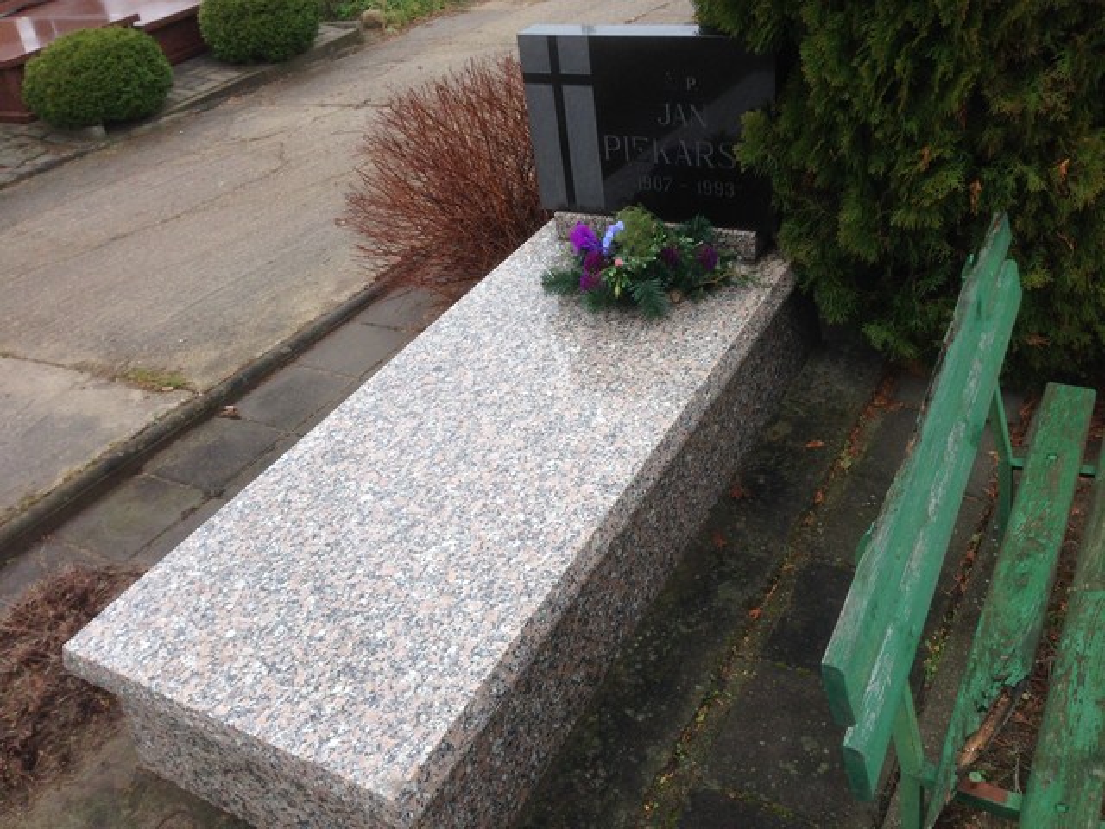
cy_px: 414
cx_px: 552
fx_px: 1053
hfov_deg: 55.4
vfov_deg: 42.9
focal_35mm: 33
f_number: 2.4
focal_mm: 4.12
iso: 80
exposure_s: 1/120
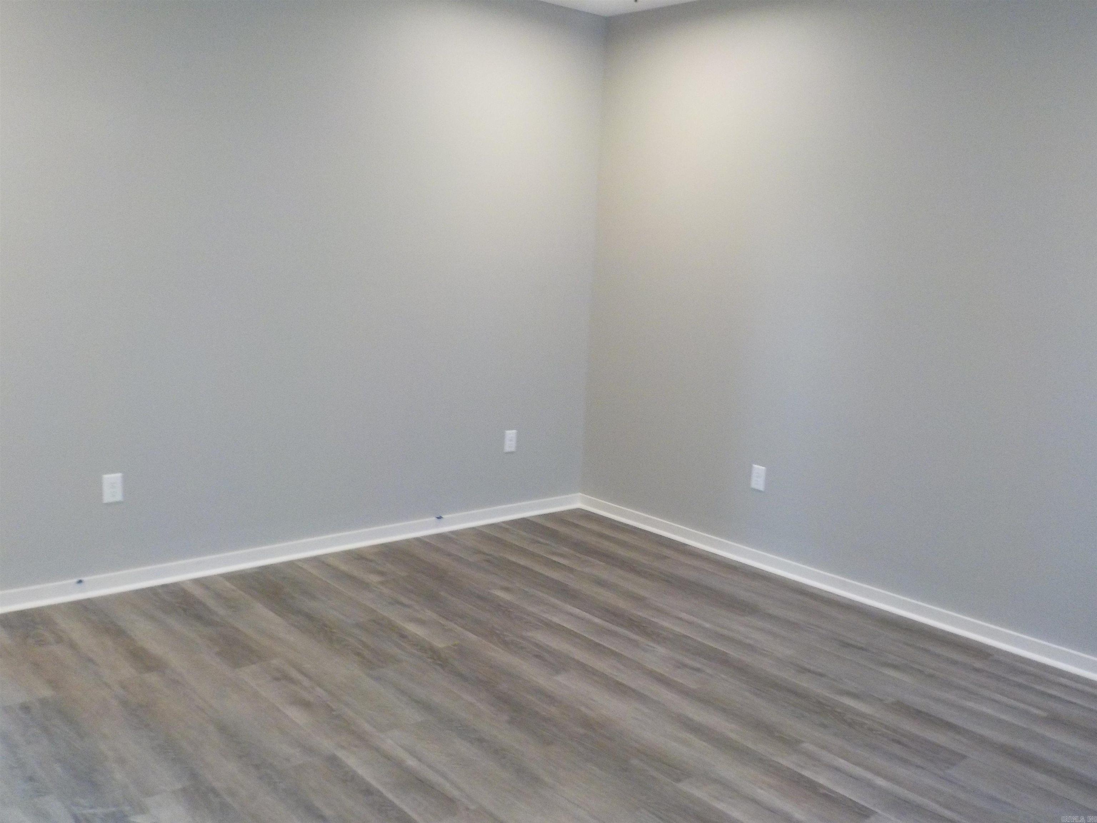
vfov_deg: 46.8
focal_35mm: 30
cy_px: 412
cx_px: 548
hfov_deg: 60.0
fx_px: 951
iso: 400
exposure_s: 1/25
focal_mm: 4.1
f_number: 3.3
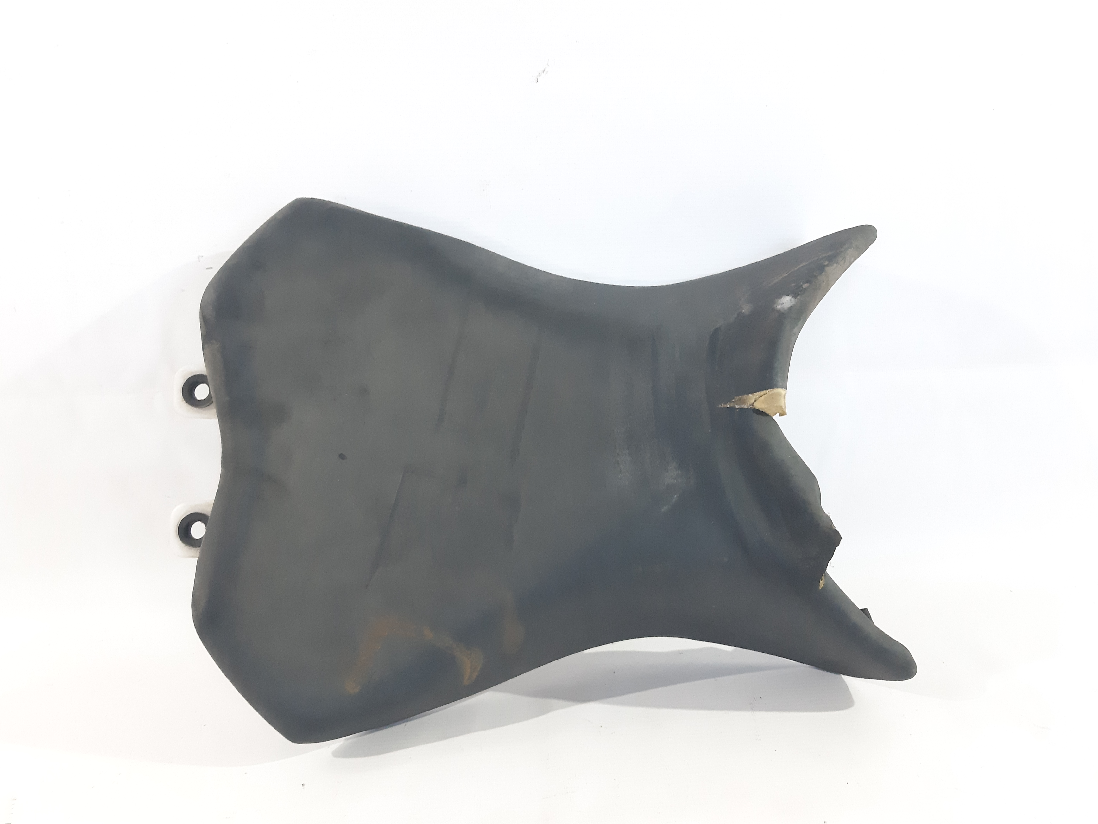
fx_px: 856
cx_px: 549
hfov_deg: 65.3
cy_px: 412
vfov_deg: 51.4
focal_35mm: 27
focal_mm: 3.93
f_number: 1.7
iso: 320
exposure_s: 1/50
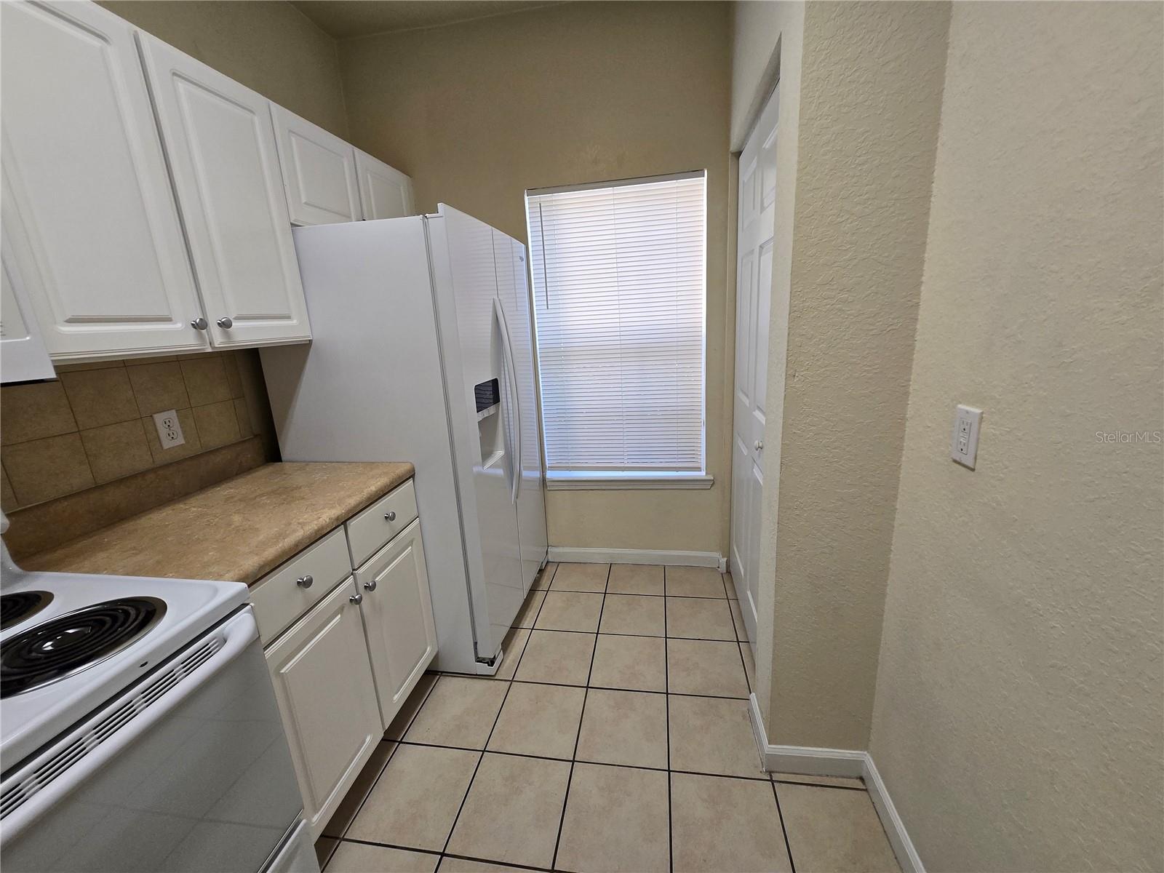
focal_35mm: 13
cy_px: 436
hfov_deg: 106.2
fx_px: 437
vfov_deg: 89.9
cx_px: 582
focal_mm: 1.7
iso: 80
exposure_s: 1/60
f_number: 2.2
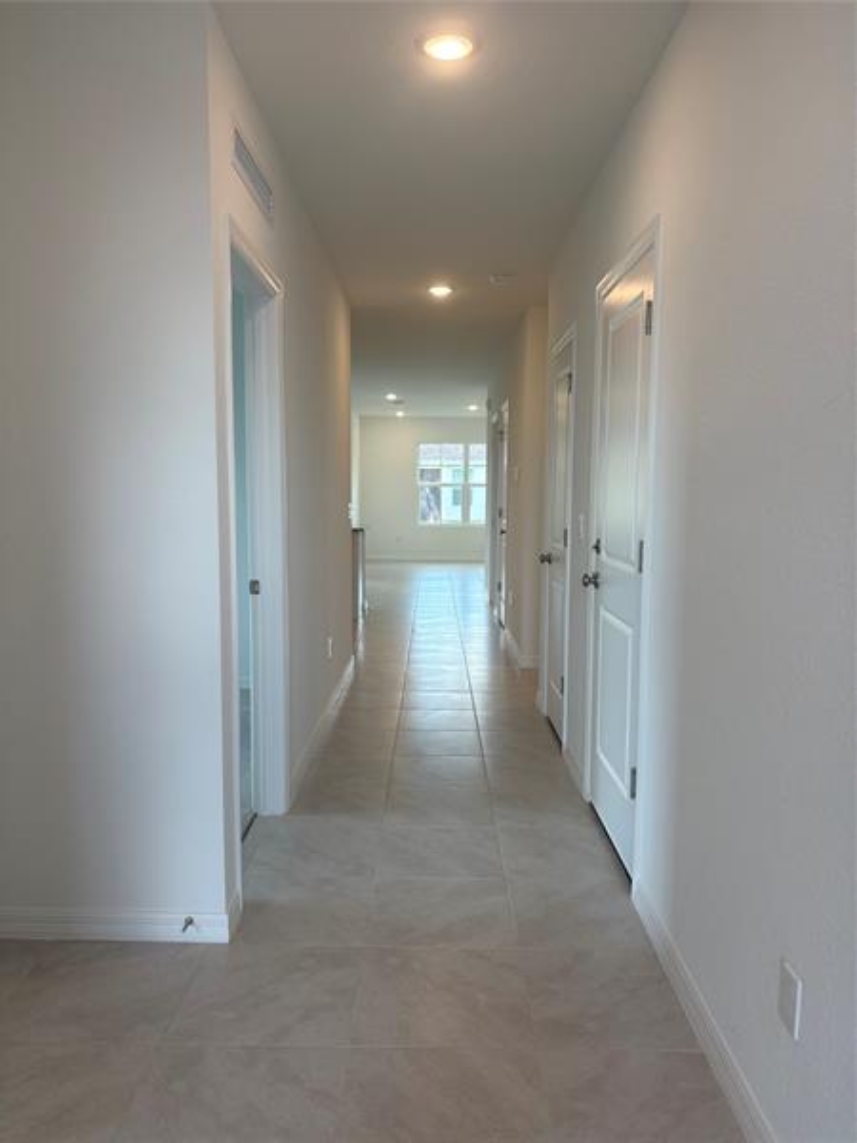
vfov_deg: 67.3
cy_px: 572
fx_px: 858
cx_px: 428
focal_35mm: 26
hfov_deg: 53.1
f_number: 1.6
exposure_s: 1/143
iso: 40
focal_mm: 5.96
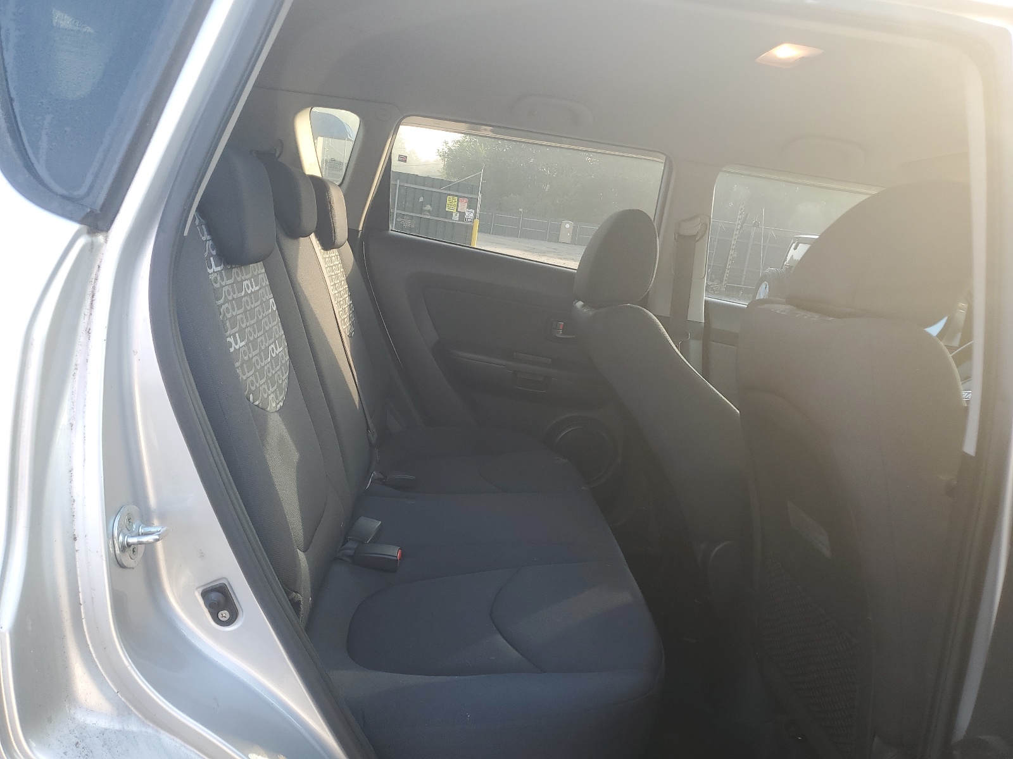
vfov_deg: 53.1
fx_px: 761
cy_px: 380
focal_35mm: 26
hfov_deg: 67.3
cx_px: 506
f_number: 1.5
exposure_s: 1/164
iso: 50
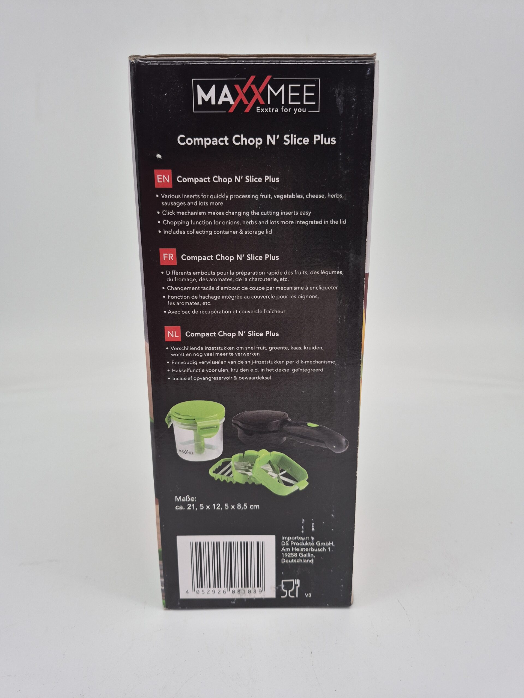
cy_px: 349
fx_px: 464
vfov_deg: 73.9
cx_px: 262
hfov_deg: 58.9
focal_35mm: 23
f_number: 1.8
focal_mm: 5.4
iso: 64
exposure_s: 1/180
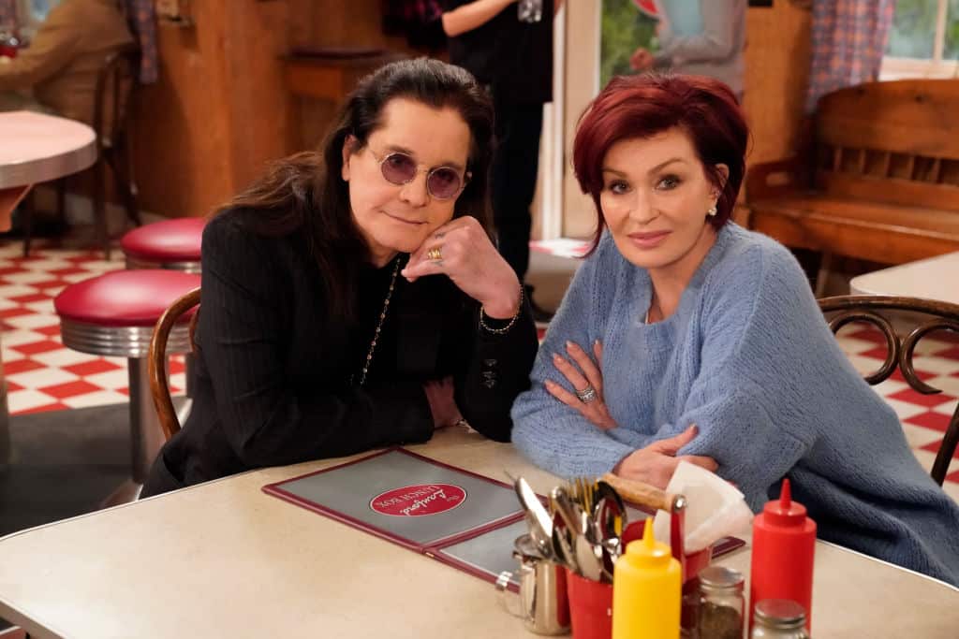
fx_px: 1652
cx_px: 480
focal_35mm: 62
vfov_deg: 21.9
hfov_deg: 32.4
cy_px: 320
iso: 16000
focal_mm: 62
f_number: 4.5
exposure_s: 1/250
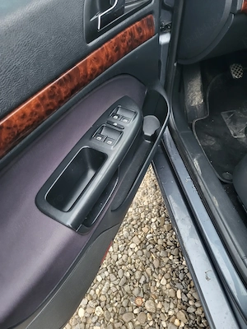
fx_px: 247
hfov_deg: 53.1
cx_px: 124
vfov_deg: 67.3
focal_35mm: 26
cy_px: 164
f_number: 1.8
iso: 400
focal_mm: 5.4
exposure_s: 1/50
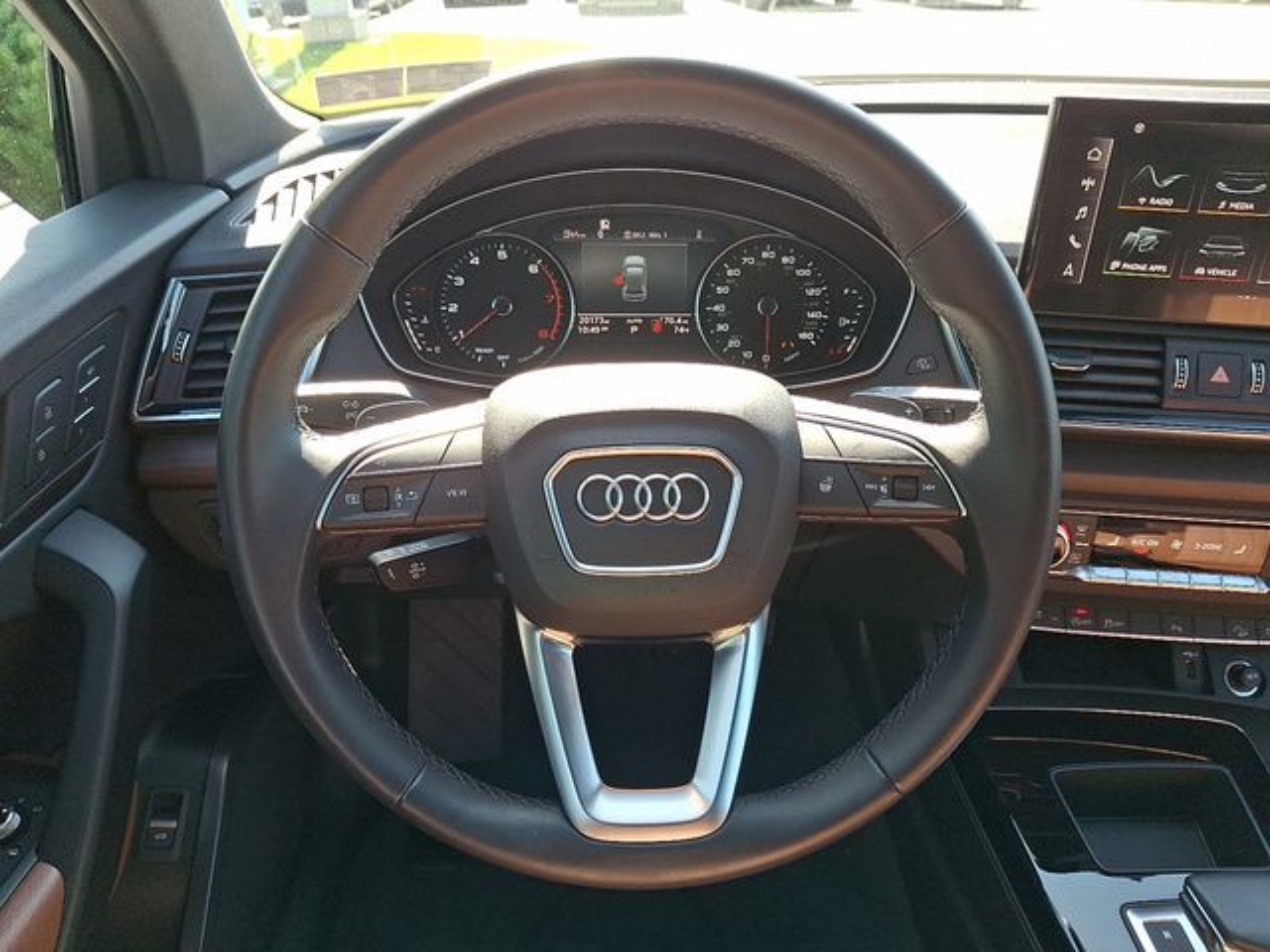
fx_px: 917
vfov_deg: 54.9
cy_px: 476
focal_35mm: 25
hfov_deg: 69.4
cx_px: 635
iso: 28
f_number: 1.8
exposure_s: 1/120
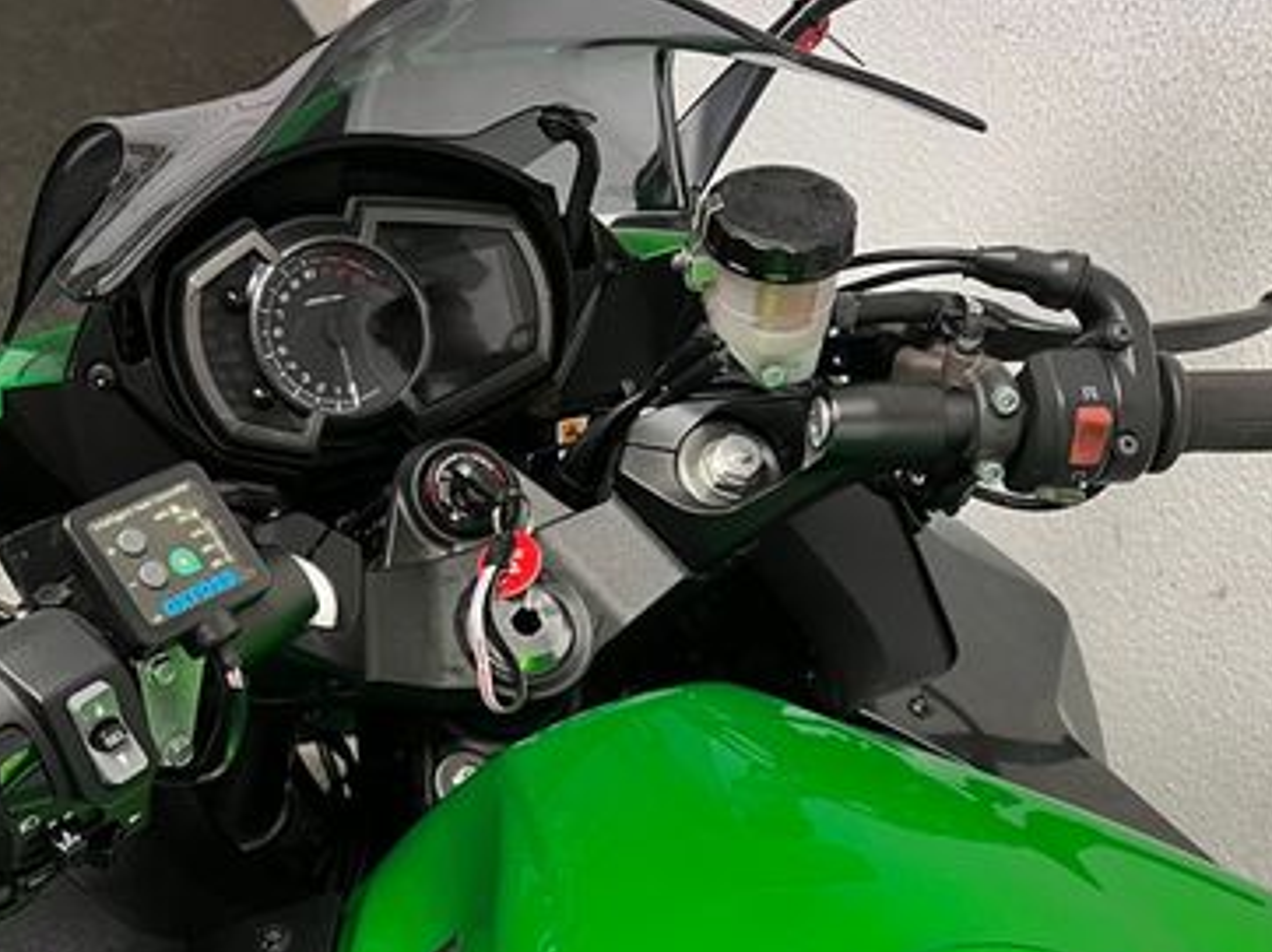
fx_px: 1689
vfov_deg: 30.6
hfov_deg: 41.2
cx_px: 675
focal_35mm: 46
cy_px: 783
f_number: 1.6
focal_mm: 5.1
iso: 100
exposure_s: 1/50
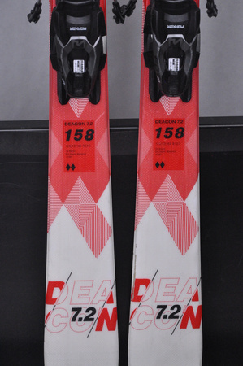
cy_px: 183
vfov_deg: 16.1
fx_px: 1294
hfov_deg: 10.7
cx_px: 122
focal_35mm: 128
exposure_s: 1/125
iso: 3200
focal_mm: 85
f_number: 9.5
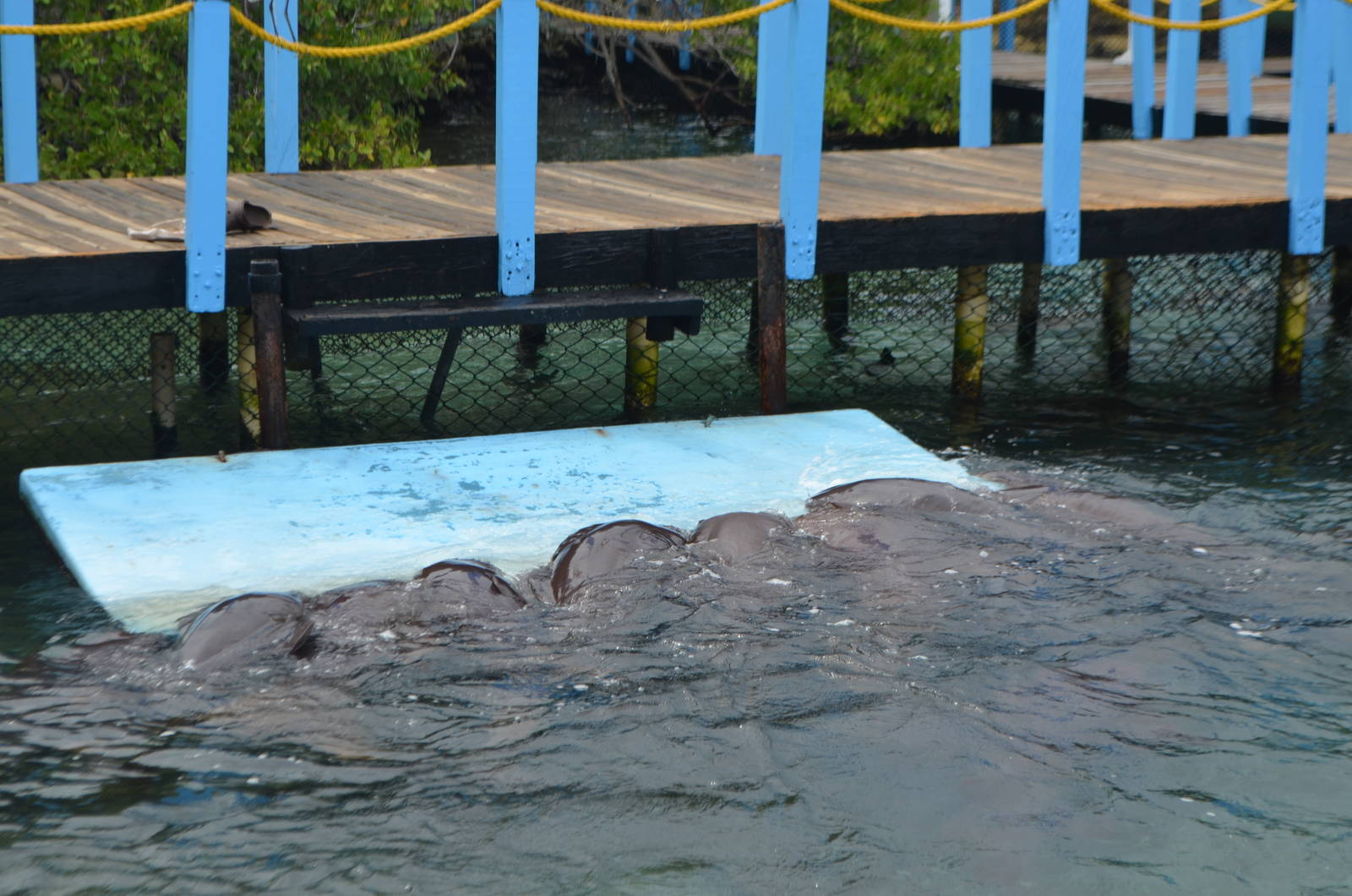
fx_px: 3092
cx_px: 676
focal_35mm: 82
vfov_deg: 16.5
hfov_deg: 24.7
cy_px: 448
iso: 200
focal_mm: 55
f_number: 8
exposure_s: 1/250
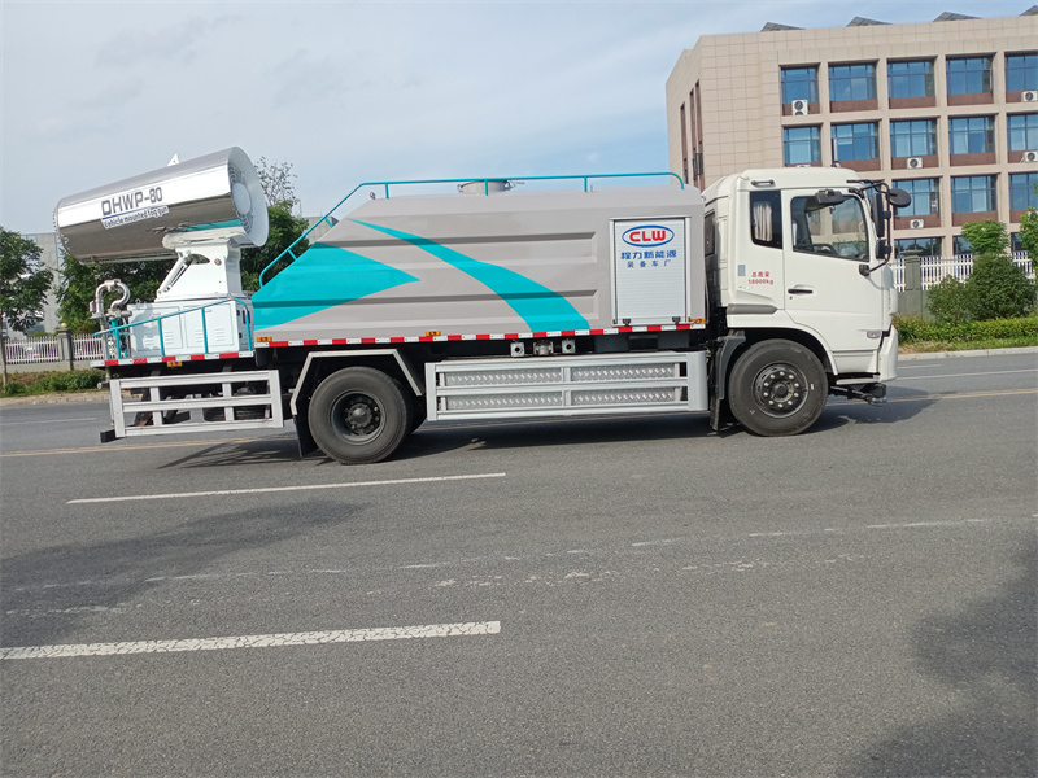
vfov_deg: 49.7
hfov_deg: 63.4
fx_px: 840
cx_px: 519
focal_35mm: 28
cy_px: 389
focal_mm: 4.05
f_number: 1.8
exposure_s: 1/1267
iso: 111
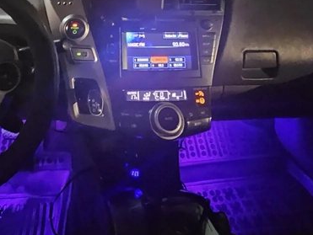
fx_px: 317
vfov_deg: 33.8
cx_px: 111
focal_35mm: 35
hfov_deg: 51.8
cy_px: -40
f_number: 2.2
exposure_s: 1/25
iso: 1250
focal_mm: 1.7
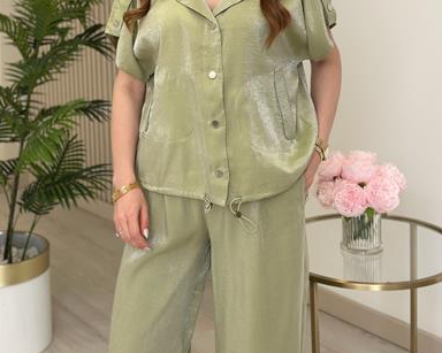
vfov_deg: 23.1
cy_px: 67
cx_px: 223
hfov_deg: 29.1
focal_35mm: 65
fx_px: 850
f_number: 1.78
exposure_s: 1/377
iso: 80
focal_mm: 6.86
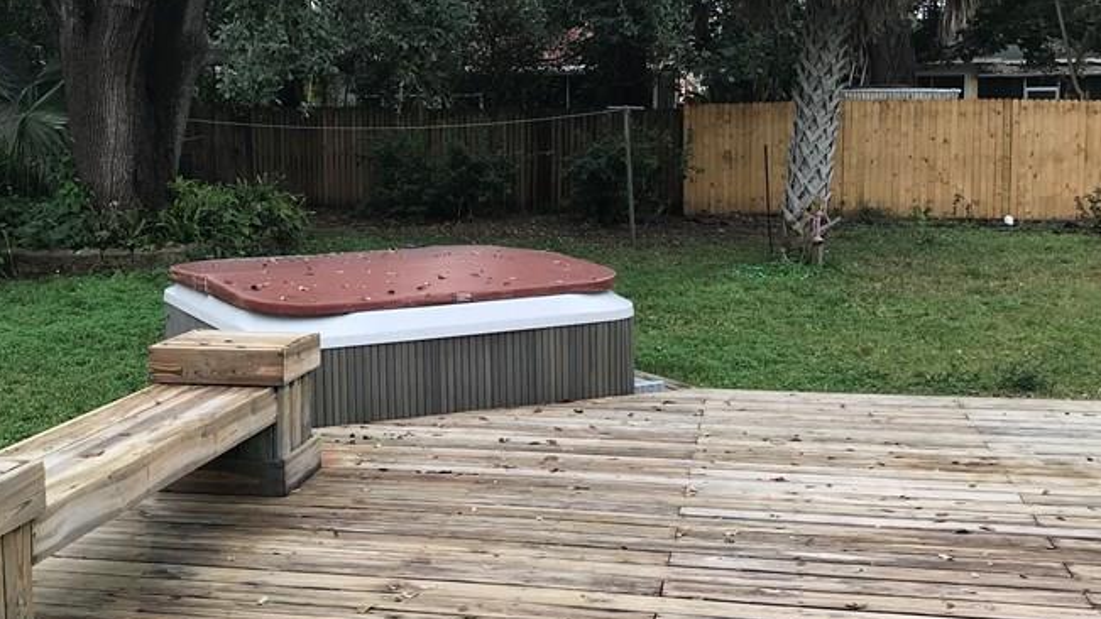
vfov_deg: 24.9
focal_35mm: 48
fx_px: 1401
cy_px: 291
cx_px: 425
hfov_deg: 42.6
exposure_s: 1/595
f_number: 1.8
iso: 20
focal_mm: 3.99
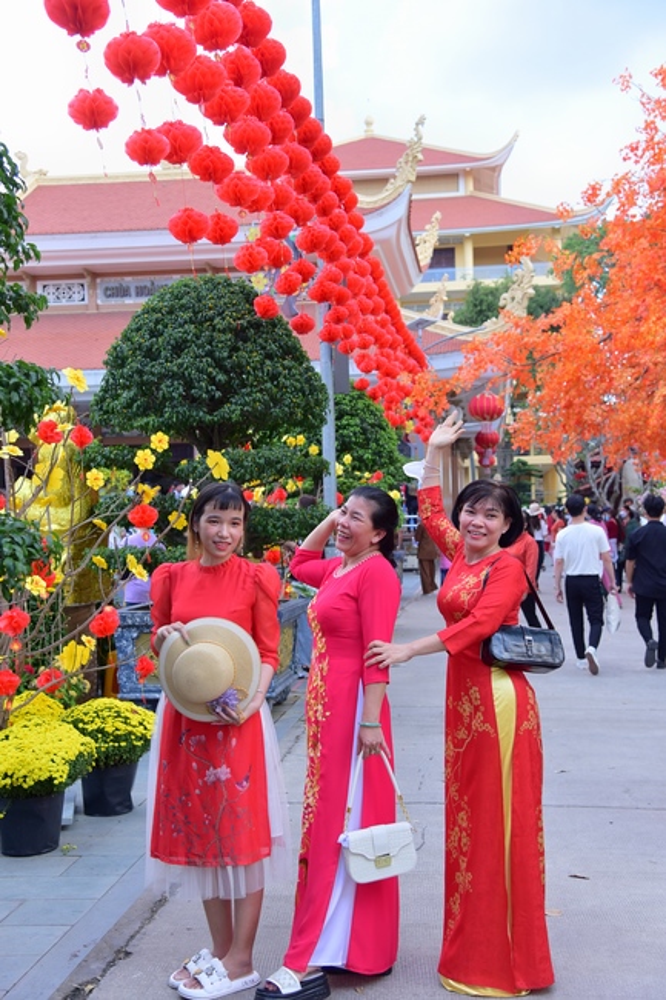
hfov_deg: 29.2
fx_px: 1277
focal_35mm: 46
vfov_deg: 42.8
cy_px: 500
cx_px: 333
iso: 125
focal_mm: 46
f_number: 5
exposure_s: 1/160
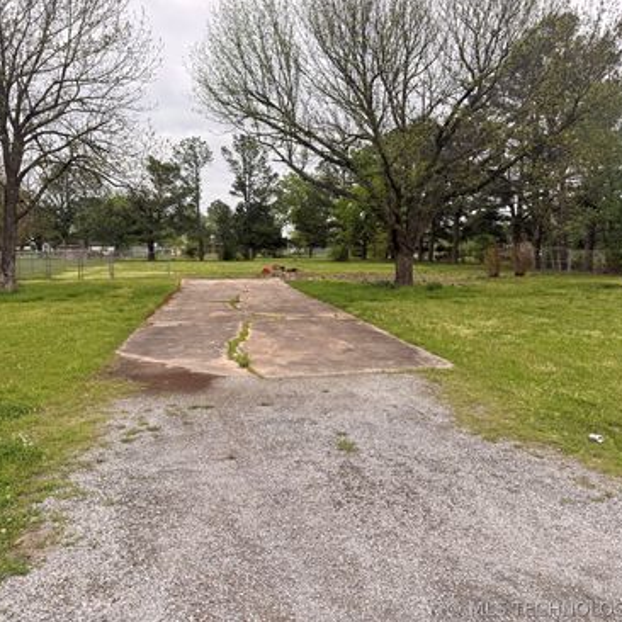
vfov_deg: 55.6
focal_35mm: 29
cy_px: 305
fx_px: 590
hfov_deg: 55.6
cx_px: 308
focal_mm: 6.76
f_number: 1.78
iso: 64
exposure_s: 1/242
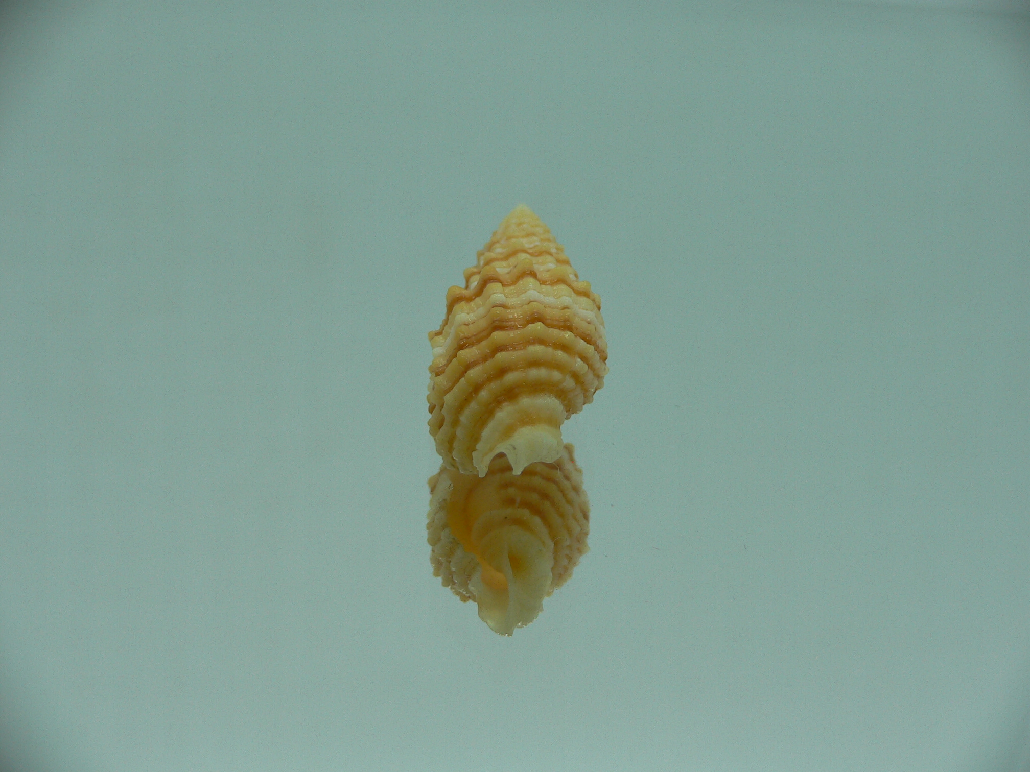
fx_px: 1041
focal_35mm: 35
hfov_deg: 52.6
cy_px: 386
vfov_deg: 40.7
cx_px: 515
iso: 80
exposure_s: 1/80
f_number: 2.8
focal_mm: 4.6
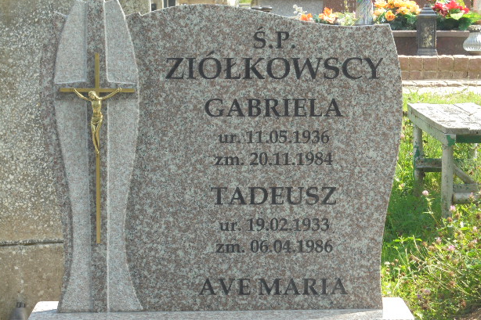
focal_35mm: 90
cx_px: 244
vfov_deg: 15.2
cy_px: 176
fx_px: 1202
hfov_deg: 22.6
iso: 100
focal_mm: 14.9
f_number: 6.7
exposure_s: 1/100
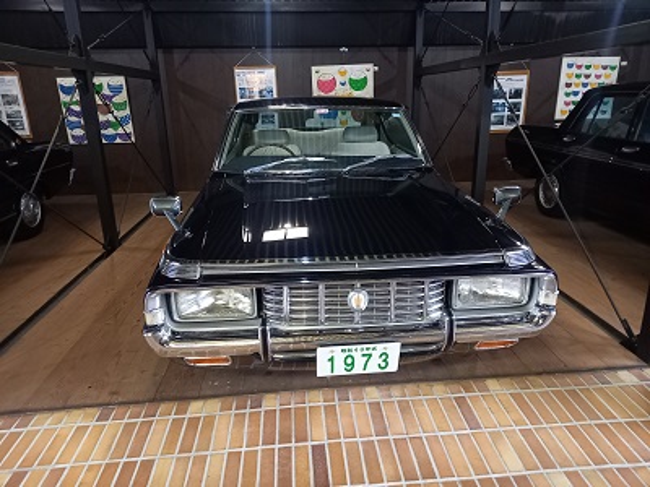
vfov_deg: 54.9
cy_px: 244
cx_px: 325
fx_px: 469
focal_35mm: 25
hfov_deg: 69.4
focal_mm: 4.65
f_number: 1.8
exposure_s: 1/24
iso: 800
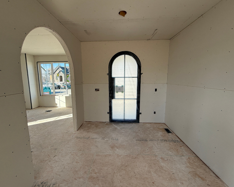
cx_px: 114
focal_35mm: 15
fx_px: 104
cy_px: 92
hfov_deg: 96.8
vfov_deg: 84.0
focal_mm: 2.22
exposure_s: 1/300
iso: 64
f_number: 2.2
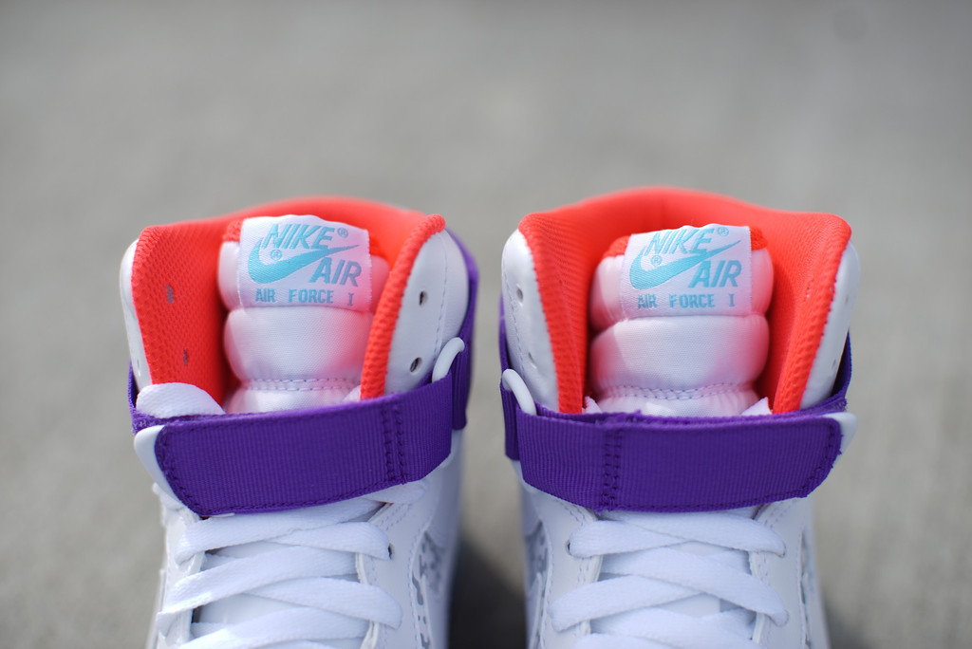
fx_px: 1351
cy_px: 324
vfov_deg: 27.0
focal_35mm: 50
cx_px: 486
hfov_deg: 39.6
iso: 64
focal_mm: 50
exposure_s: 1/1250
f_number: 2.5
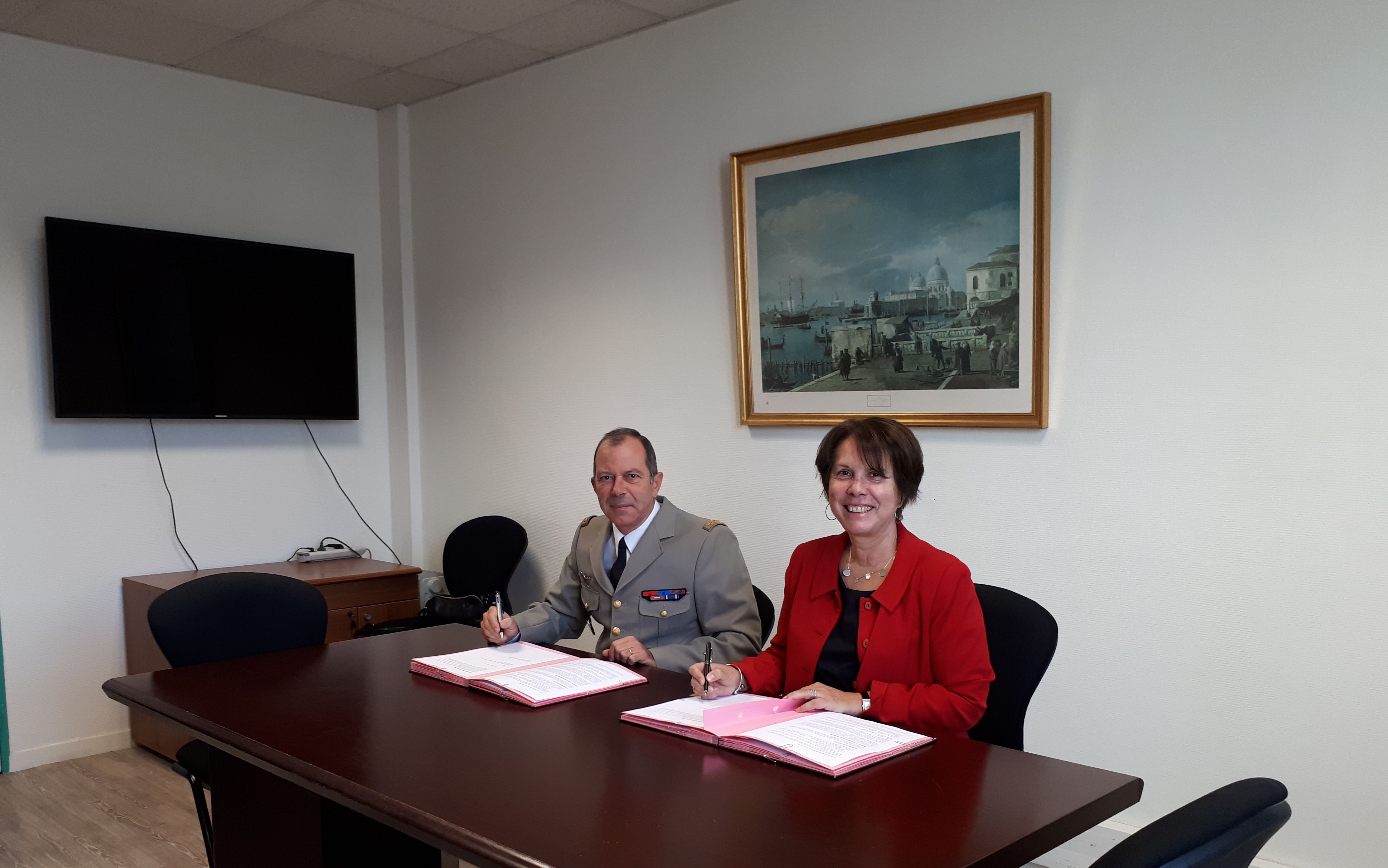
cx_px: 682
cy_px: 532
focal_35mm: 30
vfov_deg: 41.6
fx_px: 1135
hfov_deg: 62.9
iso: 80
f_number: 1.9
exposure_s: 1/33
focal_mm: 3.6
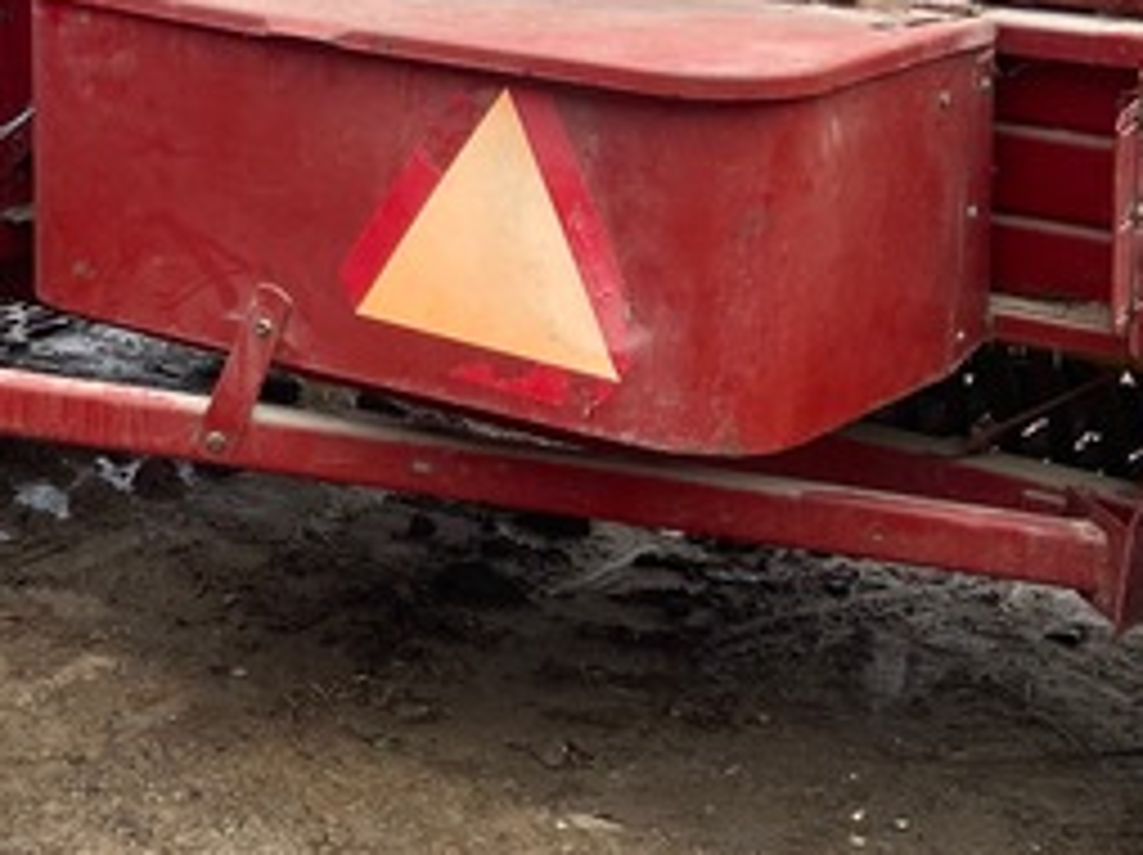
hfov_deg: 22.5
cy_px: 220
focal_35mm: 82
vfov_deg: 17.9
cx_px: -112
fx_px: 2705
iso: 32
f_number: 1.8
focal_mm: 4.25
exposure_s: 1/170
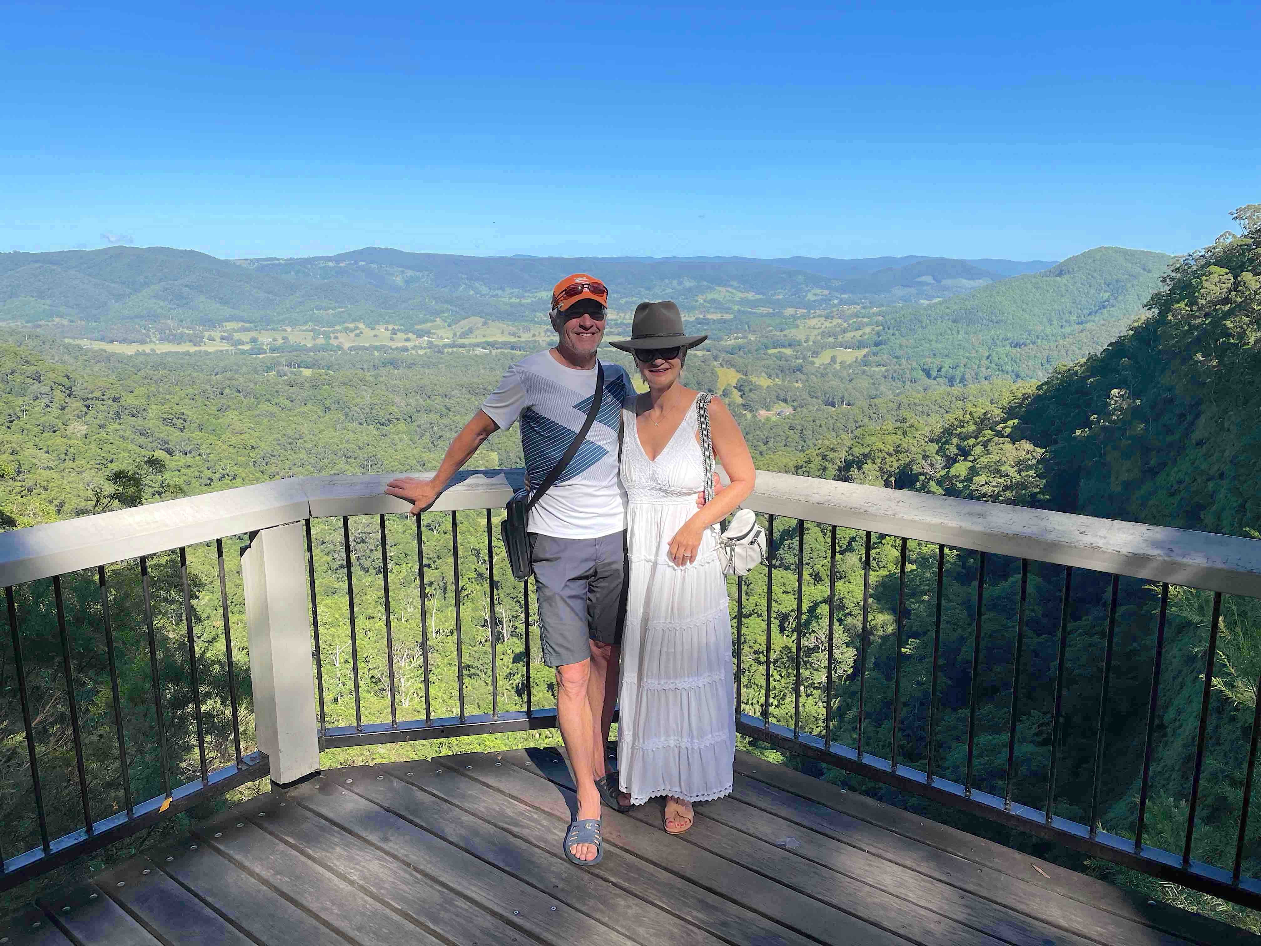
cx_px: 630
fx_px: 947
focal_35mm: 26
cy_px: 473
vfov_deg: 53.1
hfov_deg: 67.3
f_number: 1.6
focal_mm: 4.2
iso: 32
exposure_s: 1/2451
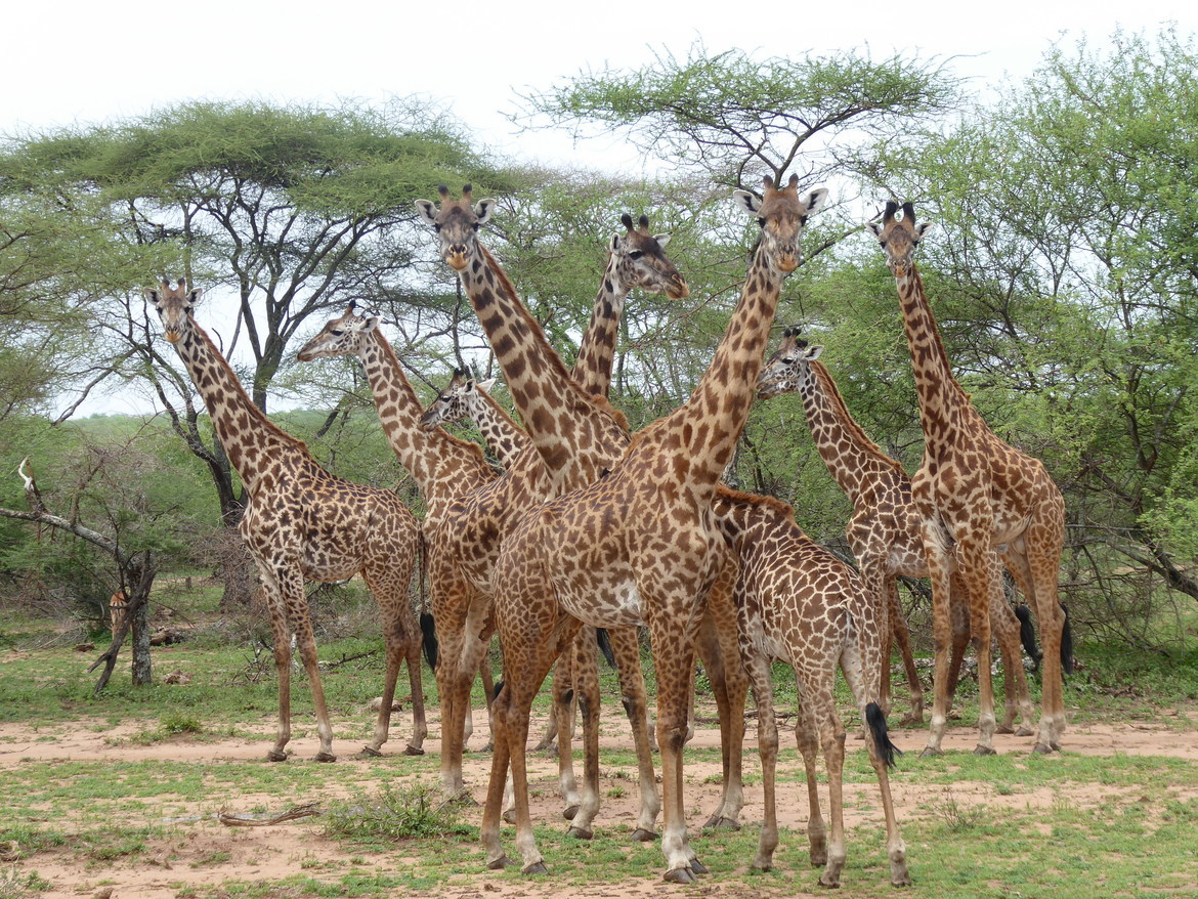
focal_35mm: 127
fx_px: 4396
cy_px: 450
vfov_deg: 11.7
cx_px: 599
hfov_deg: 15.5
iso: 80
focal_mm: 20.6
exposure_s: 1/160
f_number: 5.1
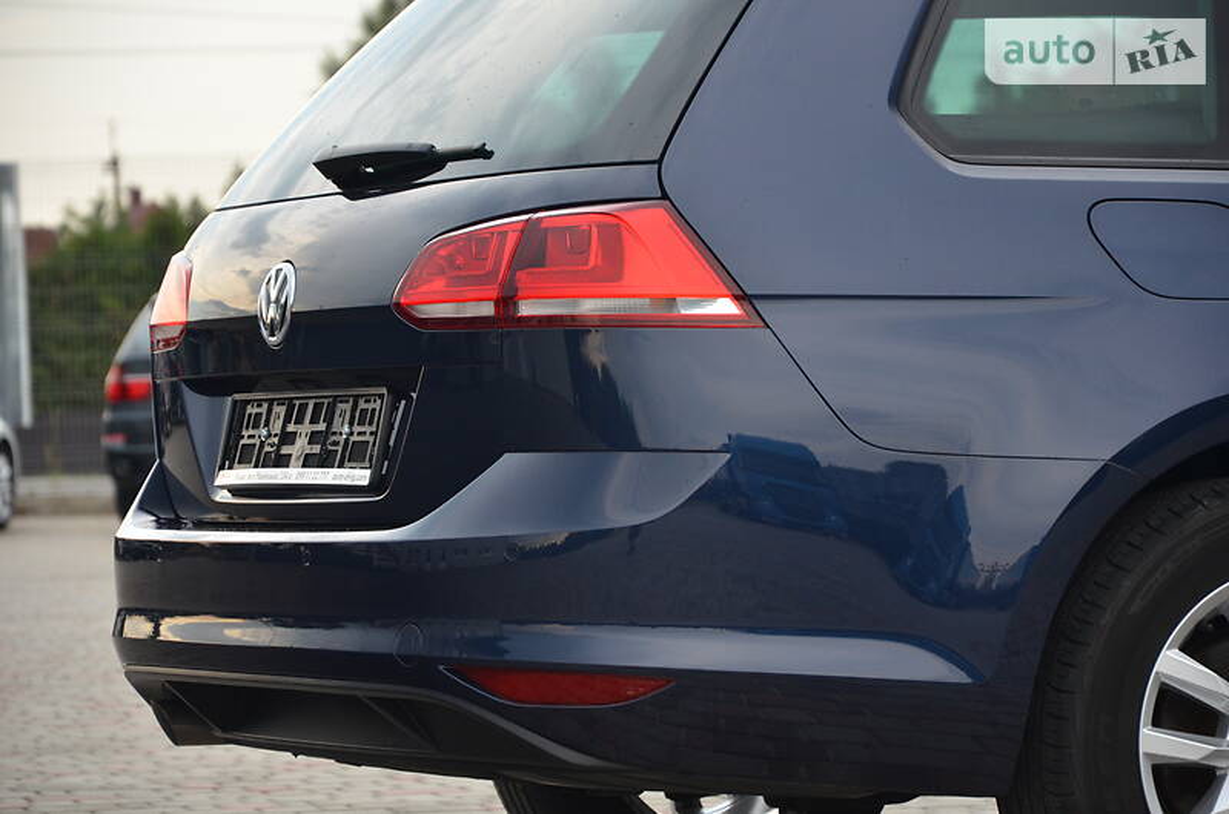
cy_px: 407
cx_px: 614
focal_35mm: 158
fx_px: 5366
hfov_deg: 13.1
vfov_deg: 8.7
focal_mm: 105
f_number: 5.6
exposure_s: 1/60
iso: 640
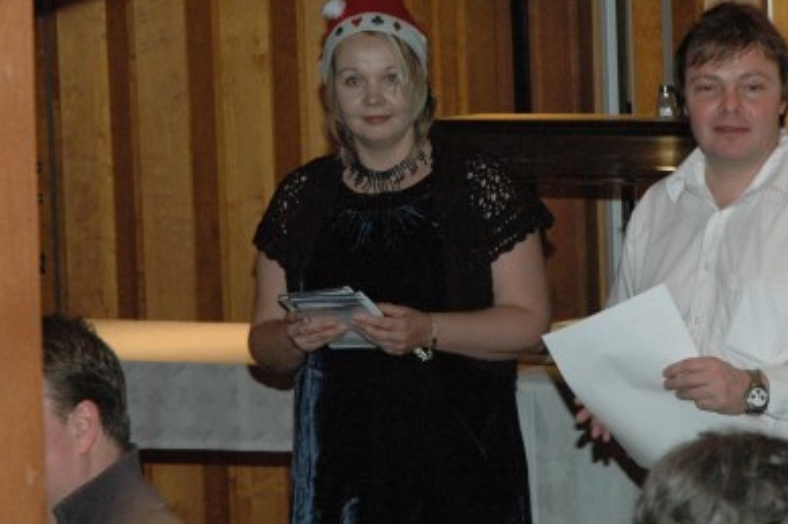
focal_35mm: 163
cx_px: 540
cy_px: 187
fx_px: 3565
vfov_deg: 8.4
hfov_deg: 12.6
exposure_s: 1/60
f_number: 7.1
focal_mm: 70
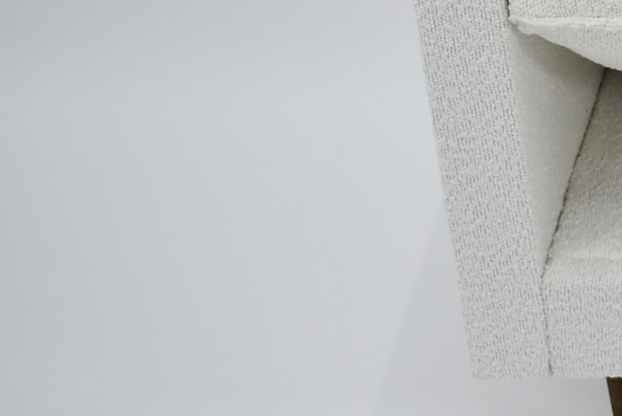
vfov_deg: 11.0
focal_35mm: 124
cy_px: -29
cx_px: 935
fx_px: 2136
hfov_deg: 15.3
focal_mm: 27
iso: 800
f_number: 5
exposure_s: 1/125
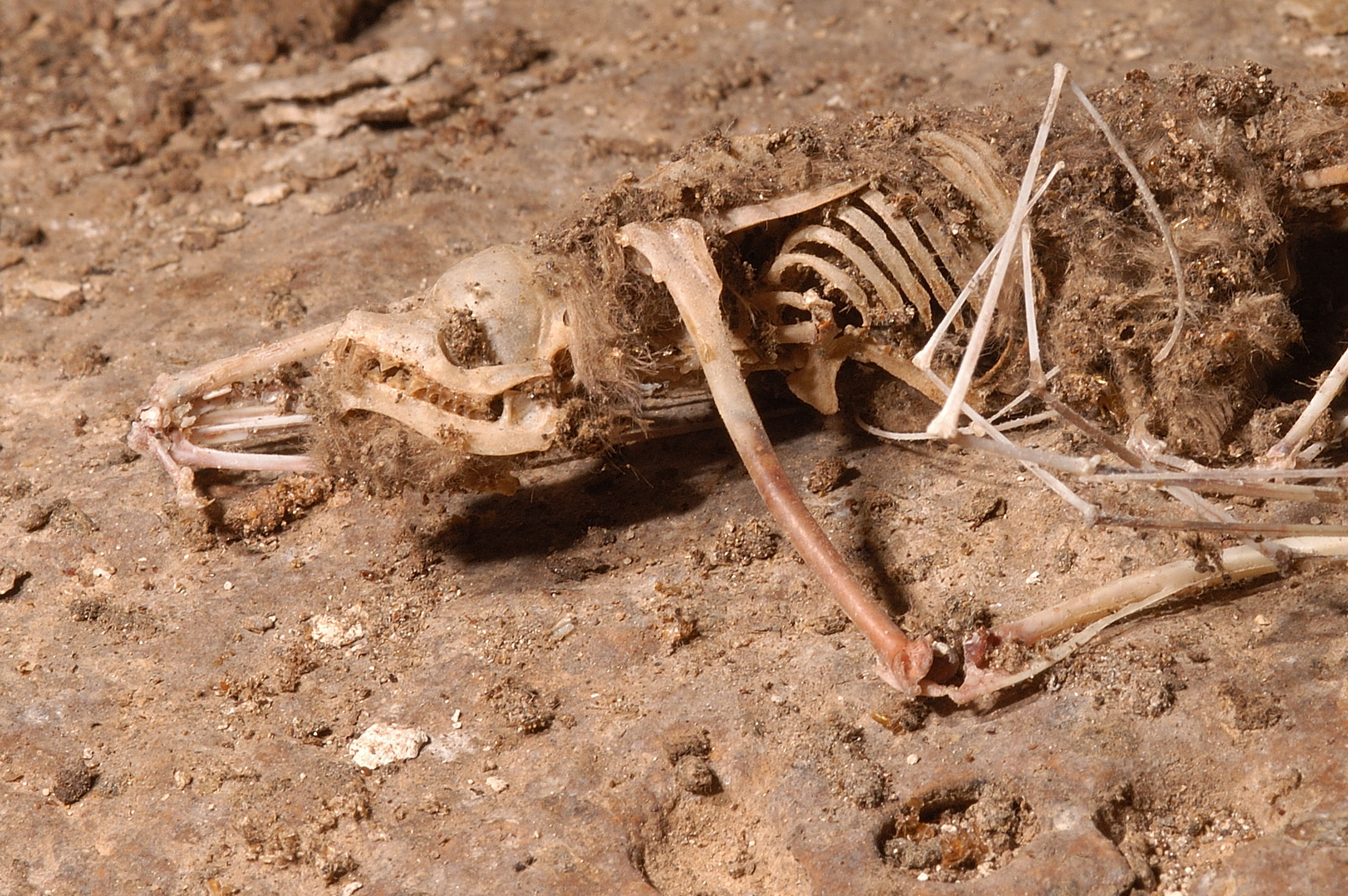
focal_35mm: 221
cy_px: 317
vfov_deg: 6.2
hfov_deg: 9.3
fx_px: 8256
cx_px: 861
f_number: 32
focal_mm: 105
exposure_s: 1/160
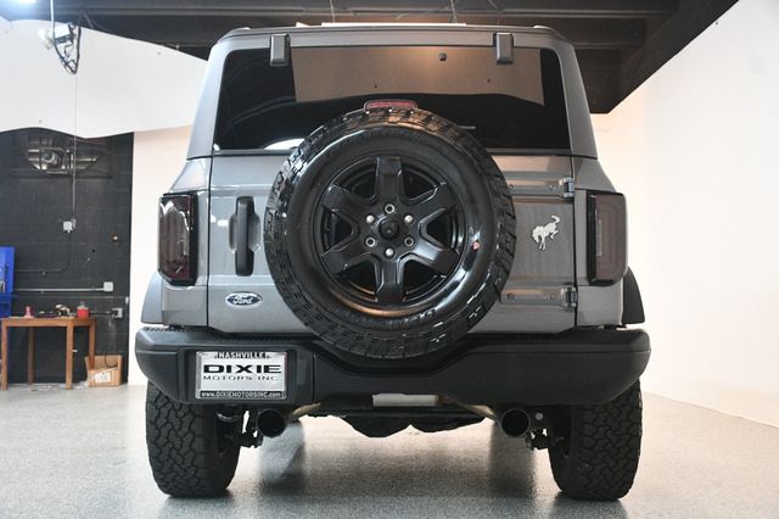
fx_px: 843
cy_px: 260
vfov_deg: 34.2
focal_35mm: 39
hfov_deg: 49.6
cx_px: 390
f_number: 3.8
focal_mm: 26
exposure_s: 1/80
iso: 3200
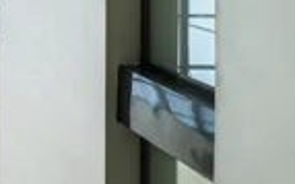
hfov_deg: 23.4
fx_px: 482
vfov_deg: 21.4
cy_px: 45
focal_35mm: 60
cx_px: -196
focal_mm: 14
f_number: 8
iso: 100
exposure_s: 1/8
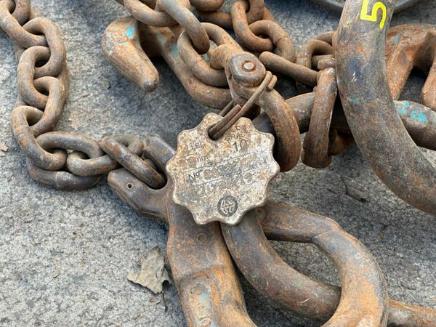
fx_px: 970
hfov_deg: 25.3
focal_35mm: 77
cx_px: 218
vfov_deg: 19.1
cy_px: 164
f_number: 2.8
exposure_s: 1/99
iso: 40
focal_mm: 9
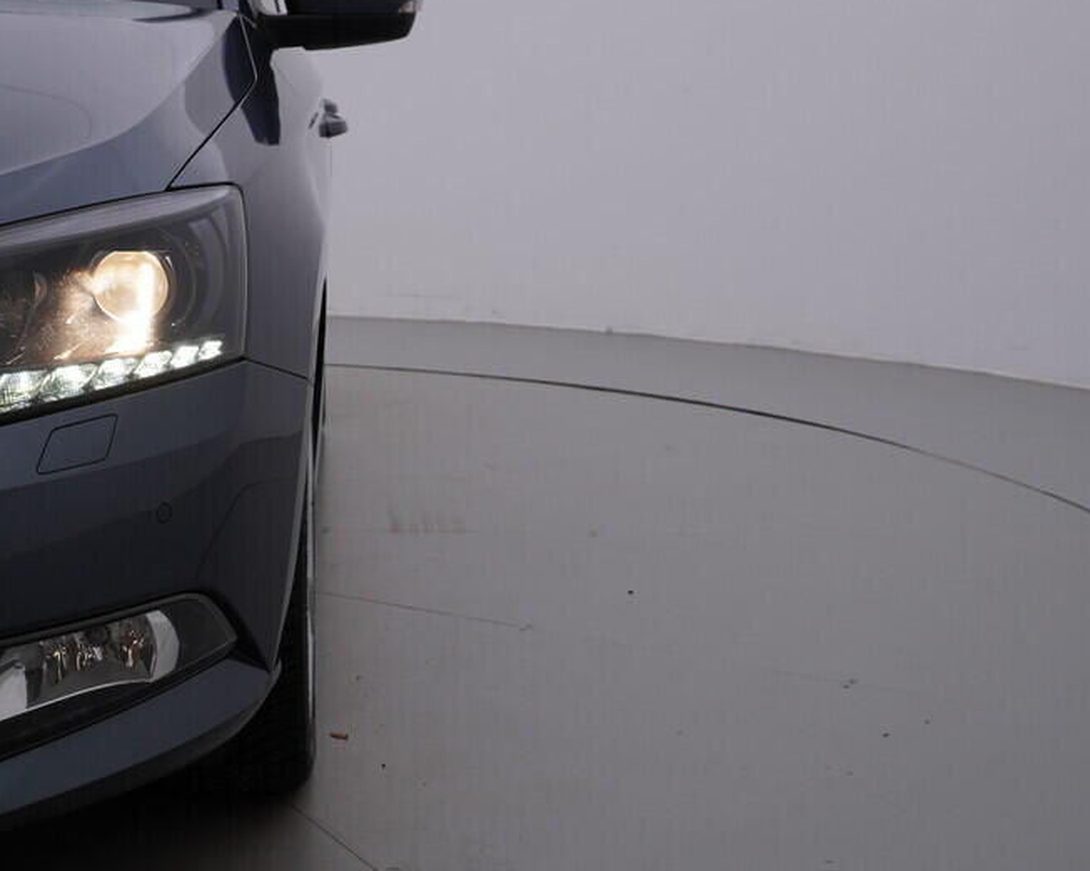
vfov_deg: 28.6
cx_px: 452
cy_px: 493
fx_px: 1709
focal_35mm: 53
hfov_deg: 35.3
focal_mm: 24
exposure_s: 1/125
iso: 125
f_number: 5
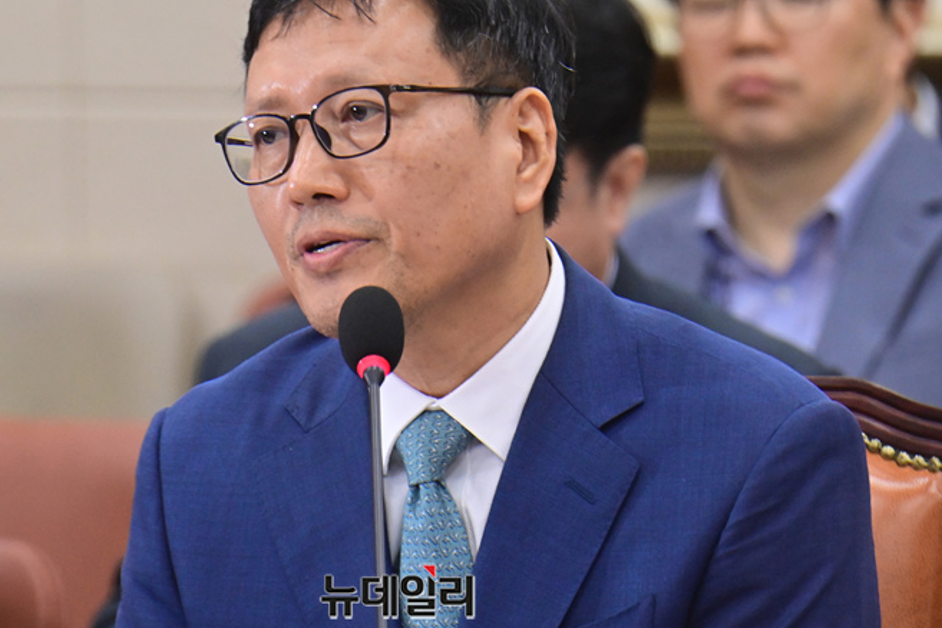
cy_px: 263
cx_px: 396
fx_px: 12742
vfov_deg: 2.8
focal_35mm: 487
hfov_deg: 4.2
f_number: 8
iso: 6400
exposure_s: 1/250
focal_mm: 400
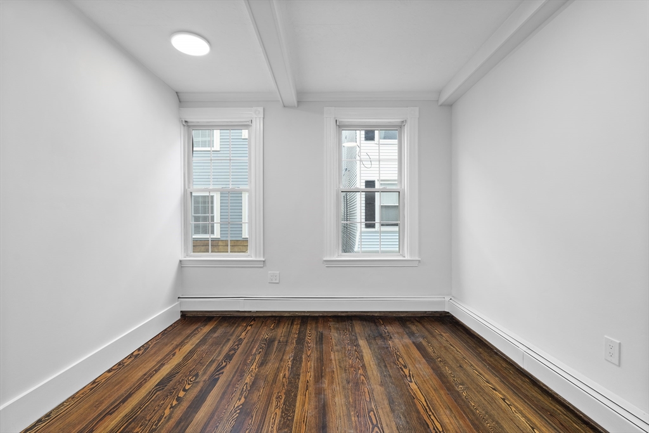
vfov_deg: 73.8
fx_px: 288
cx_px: 324
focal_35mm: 16
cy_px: 216
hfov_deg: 96.7
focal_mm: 16
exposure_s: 1/4
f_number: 7.1
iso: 320
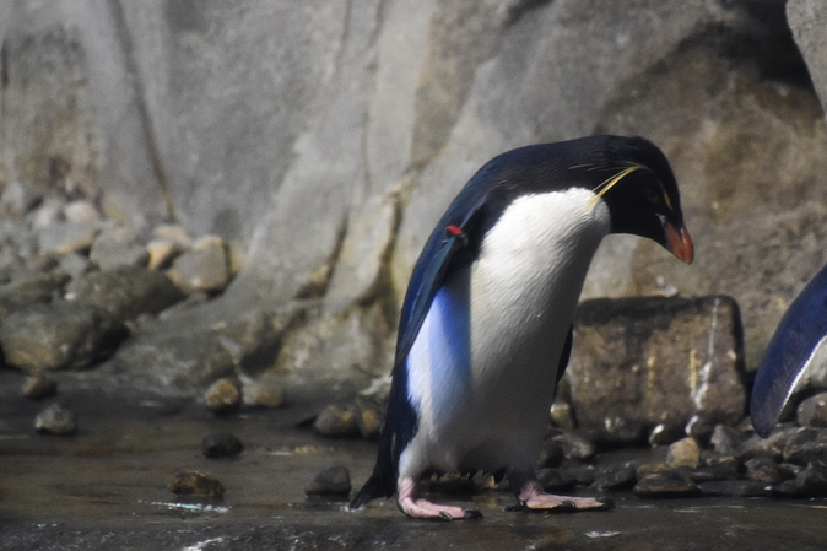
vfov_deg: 6.0
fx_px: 5236
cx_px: 627
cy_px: 199
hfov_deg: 9.0
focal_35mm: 228
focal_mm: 100
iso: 2000
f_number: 5.6
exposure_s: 1/60
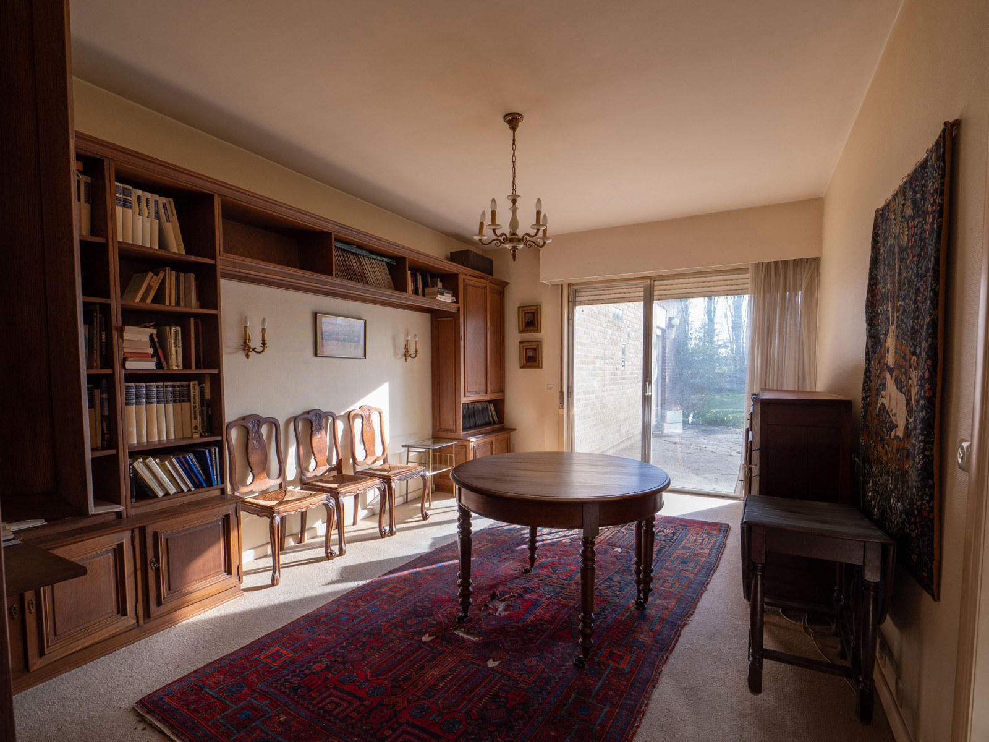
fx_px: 457
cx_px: 494
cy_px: 371
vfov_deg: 78.1
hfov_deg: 94.5
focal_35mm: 16
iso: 200
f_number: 5
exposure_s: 1/60
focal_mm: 8
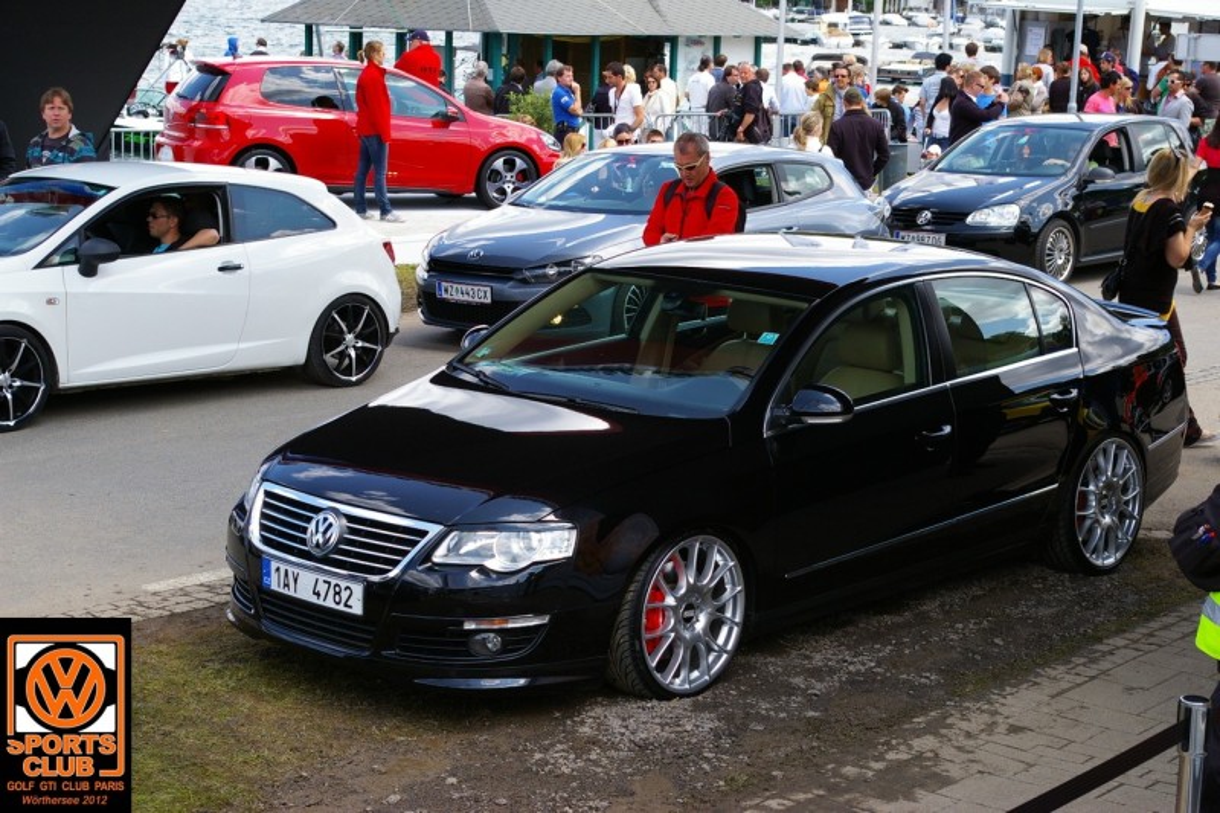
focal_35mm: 68
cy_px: 406
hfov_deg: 29.9
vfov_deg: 20.2
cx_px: 610
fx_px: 2287
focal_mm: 45
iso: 200
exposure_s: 1/125
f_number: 6.7
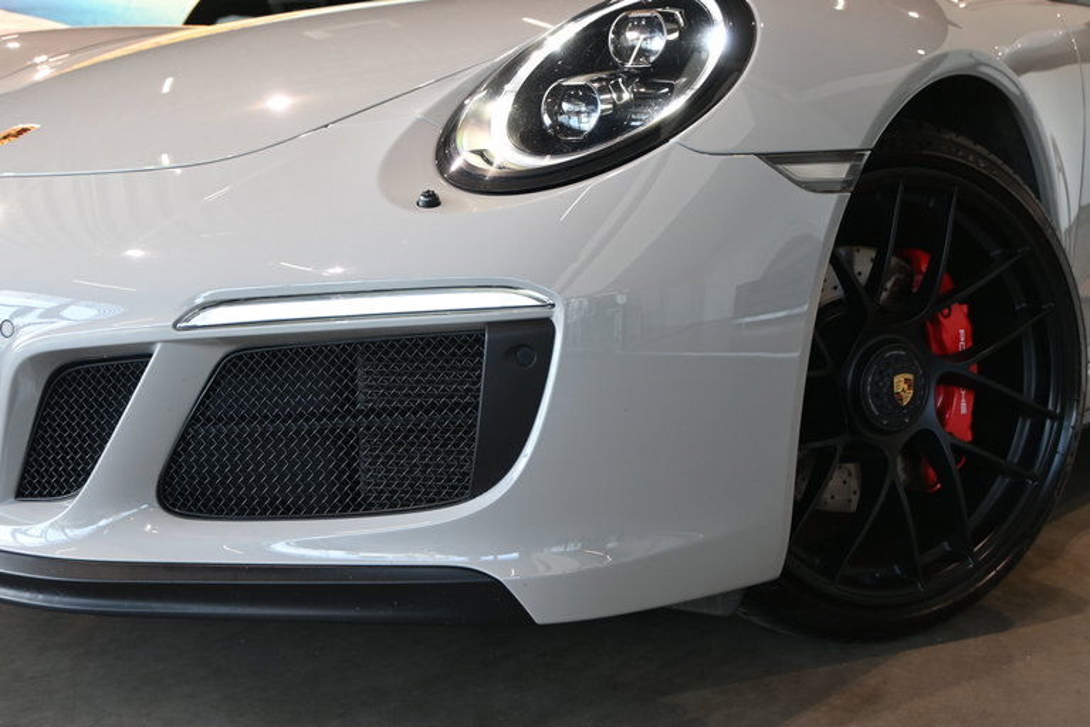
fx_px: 1431
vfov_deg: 28.5
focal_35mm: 47
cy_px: 364
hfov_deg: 41.7
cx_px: 545
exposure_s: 1/125
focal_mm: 31.5
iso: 500
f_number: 5
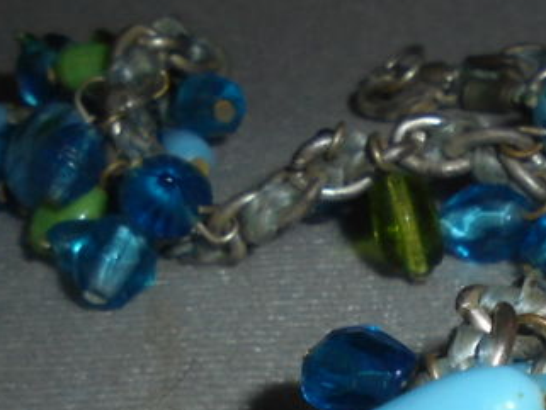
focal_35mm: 81
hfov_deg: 23.7
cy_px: 611
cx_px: 449
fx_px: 1278
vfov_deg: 16.6
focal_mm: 4.6
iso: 160
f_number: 11.5
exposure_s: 1/30
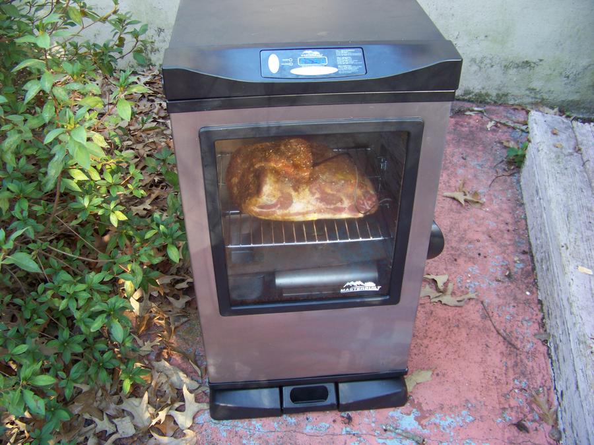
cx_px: 297
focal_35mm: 36
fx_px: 618
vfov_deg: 39.7
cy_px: 222
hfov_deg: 51.4
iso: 89
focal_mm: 5.85
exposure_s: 1/30
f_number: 2.8
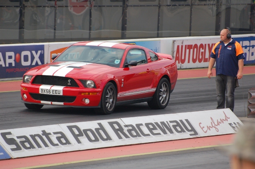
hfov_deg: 4.6
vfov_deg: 3.0
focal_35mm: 450
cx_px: 128
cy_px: 84
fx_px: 3181
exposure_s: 1/640
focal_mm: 300
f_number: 5.6
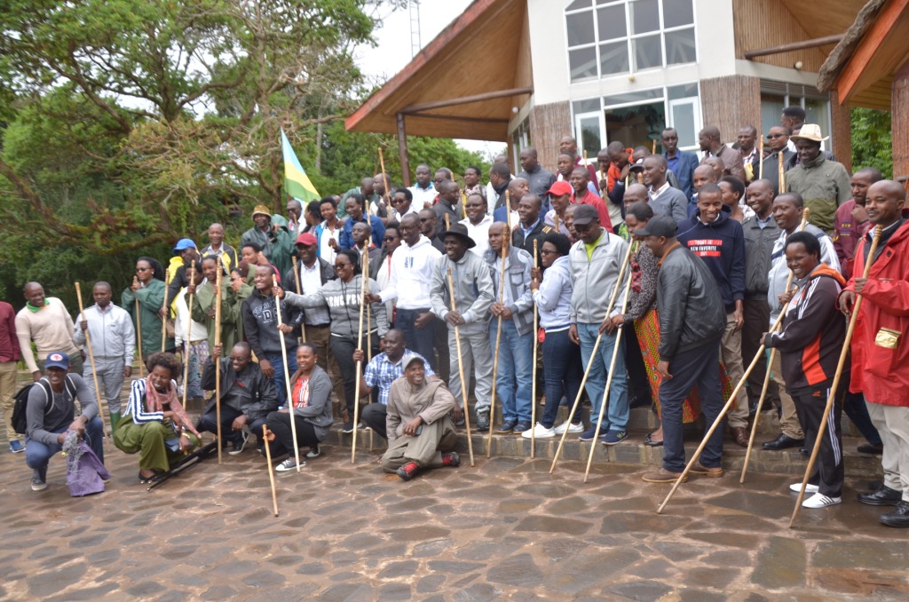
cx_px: 454
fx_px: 794
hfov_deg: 59.6
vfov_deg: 41.5
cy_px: 301
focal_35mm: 32
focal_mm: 21
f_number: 25
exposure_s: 1/320
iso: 100
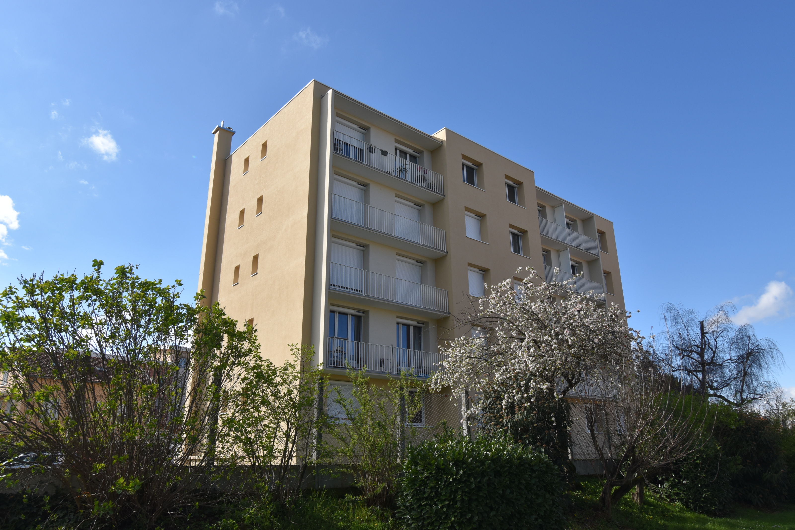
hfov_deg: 73.7
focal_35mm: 24
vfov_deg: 53.1
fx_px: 530
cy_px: 265
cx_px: 398
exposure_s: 1/320
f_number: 9
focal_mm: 16
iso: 200
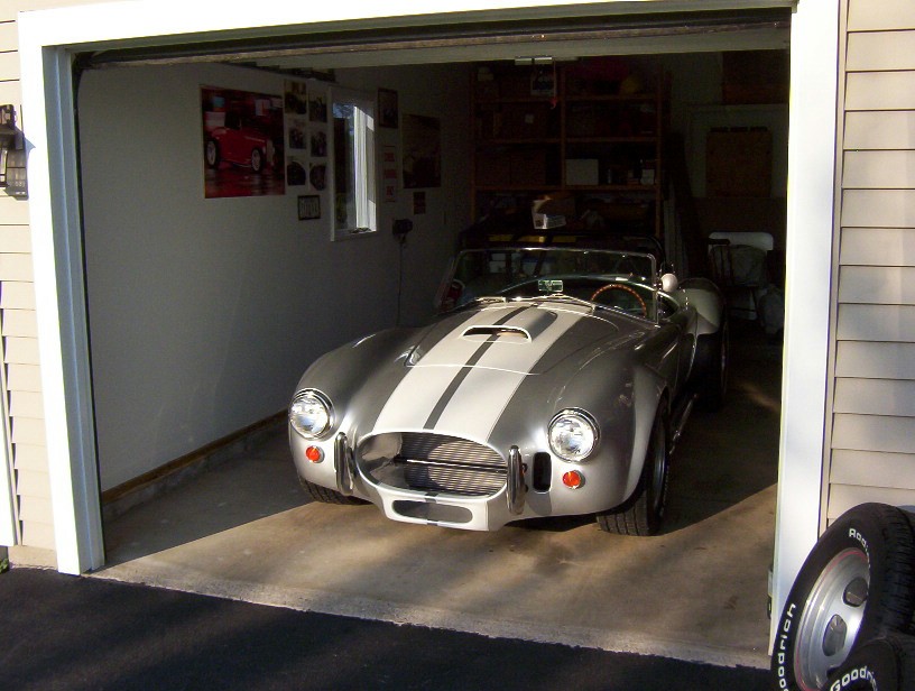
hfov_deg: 51.2
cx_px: 458
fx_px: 954
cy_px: 346
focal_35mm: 36
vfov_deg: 39.8
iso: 100
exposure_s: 1/430
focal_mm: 5.54
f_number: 5.24
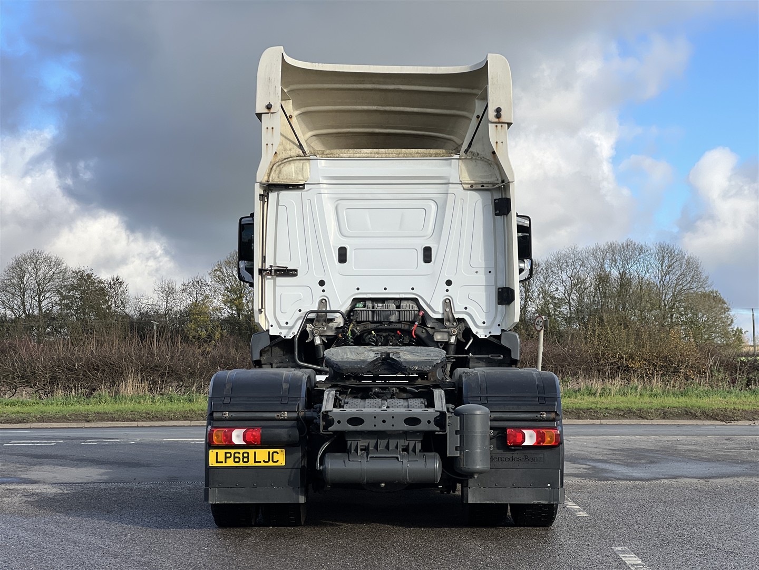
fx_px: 1688
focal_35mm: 77
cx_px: 380
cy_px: 285
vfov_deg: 19.1
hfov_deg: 25.3
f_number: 2.8
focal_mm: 9
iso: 32
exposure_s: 1/508
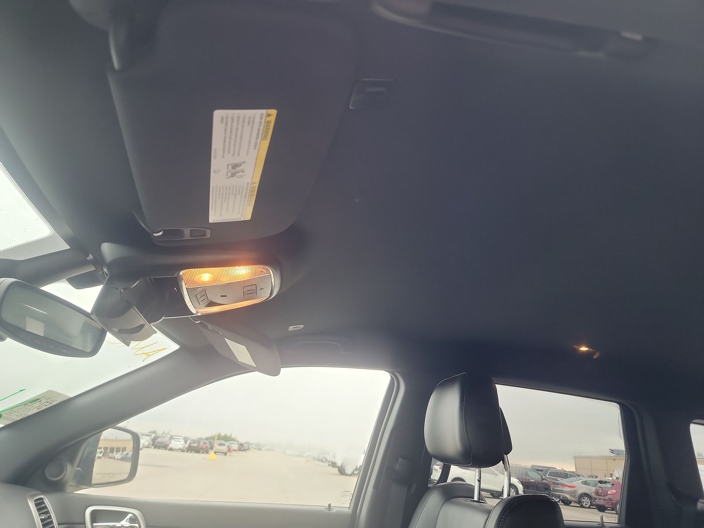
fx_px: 488
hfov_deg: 71.6
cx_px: 352
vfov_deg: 56.8
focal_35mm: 24
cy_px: 264
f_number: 1.8
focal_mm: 6.7
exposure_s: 1/59
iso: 359
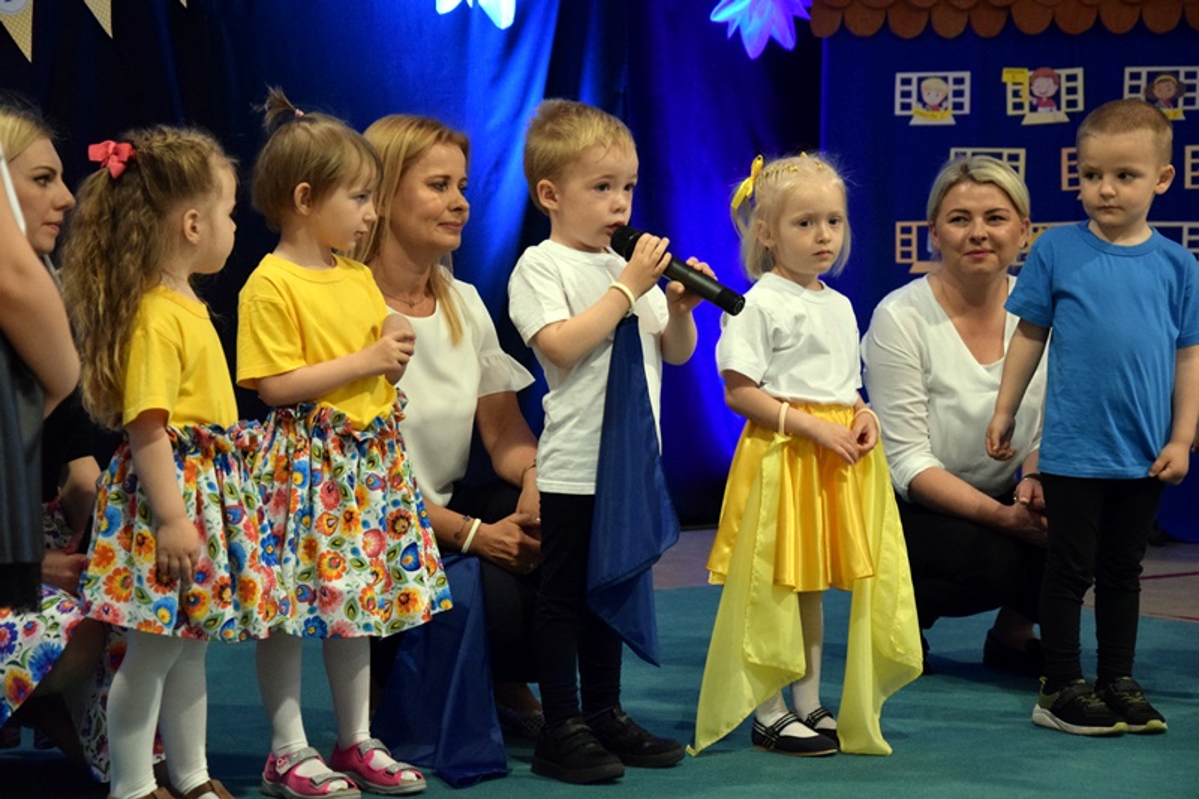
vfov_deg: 13.8
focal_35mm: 99
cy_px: 400
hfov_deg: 20.6
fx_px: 3296
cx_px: 600
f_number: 5.3
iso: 2500
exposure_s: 1/100
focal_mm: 66
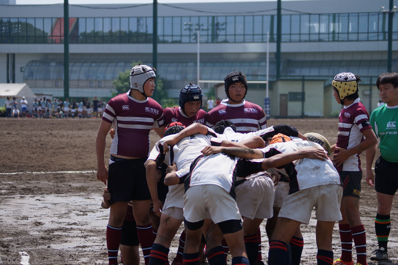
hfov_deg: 17.1
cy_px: 132
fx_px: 1325
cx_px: 199
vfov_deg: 11.4
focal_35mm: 120
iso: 100
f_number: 4
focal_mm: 80
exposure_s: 1/1000
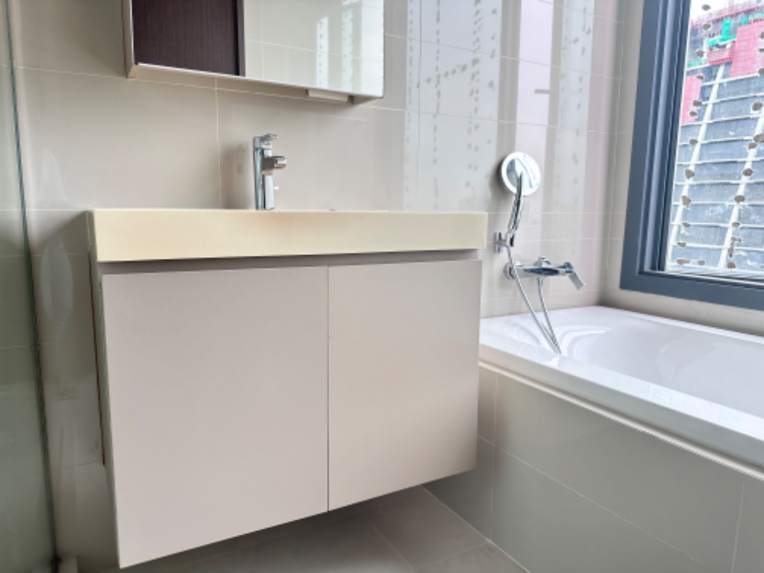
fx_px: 530
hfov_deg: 71.6
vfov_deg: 56.8
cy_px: 286
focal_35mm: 24
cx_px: 382
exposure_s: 1/121
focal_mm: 6.86
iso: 64
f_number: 1.78
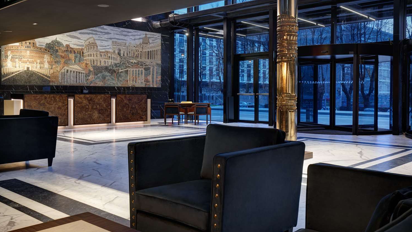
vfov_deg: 32.0
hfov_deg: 54.0
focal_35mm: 37
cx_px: 206
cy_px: 103
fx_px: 404
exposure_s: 4
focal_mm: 35
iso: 200
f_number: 14
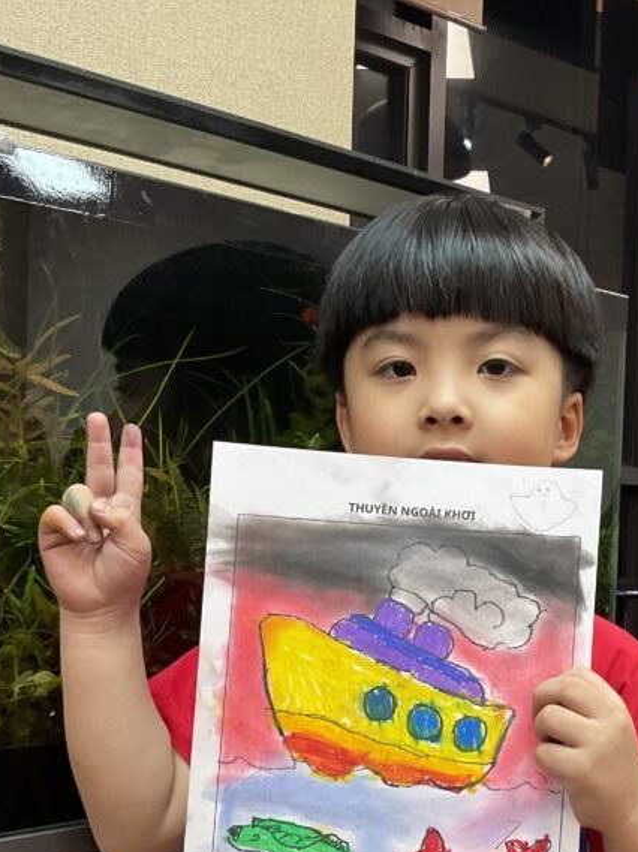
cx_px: 499
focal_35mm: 51
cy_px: 579
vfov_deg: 37.1
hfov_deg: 28.0
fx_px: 1255
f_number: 1.8
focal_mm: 3
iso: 64
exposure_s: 1/101
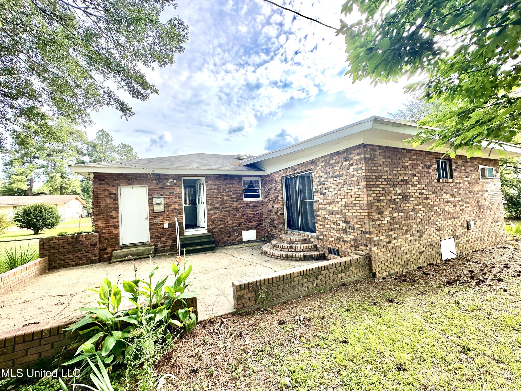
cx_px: 260
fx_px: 211
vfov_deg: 85.7
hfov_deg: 102.1
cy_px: 196
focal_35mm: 14
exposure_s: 1/465
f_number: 2.2
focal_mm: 2.22
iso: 40
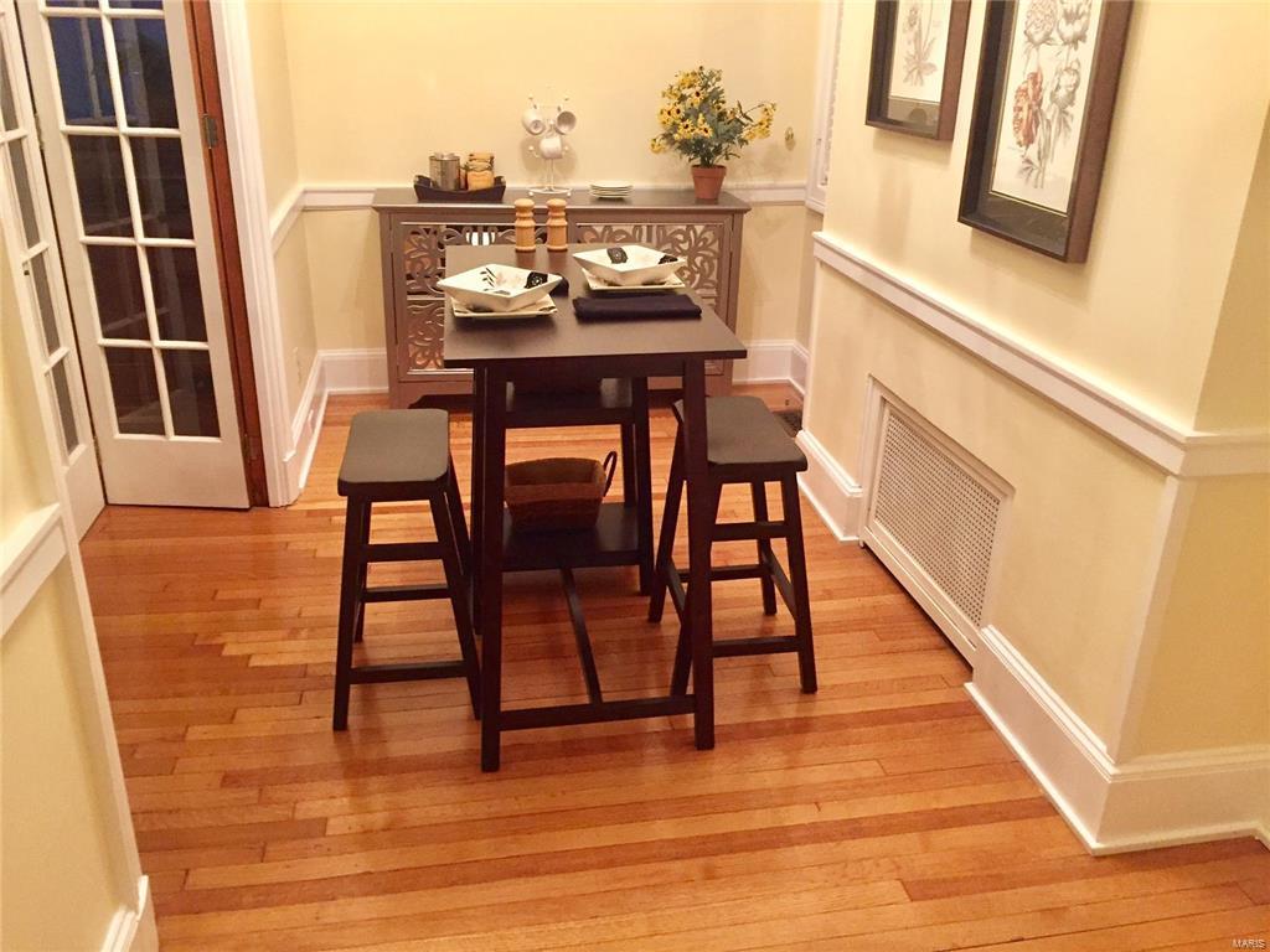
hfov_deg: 61.7
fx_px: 1064
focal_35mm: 29
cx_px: 635
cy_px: 476
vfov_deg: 48.2
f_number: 2.2
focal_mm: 4.15
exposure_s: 1/24
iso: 250
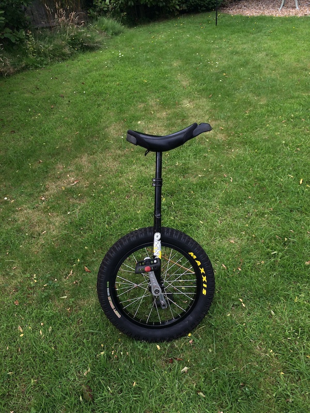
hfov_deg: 48.2
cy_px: 206
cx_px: 155
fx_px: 346
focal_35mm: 29
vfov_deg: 61.7
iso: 32
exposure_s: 1/746
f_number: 2.2
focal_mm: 4.15
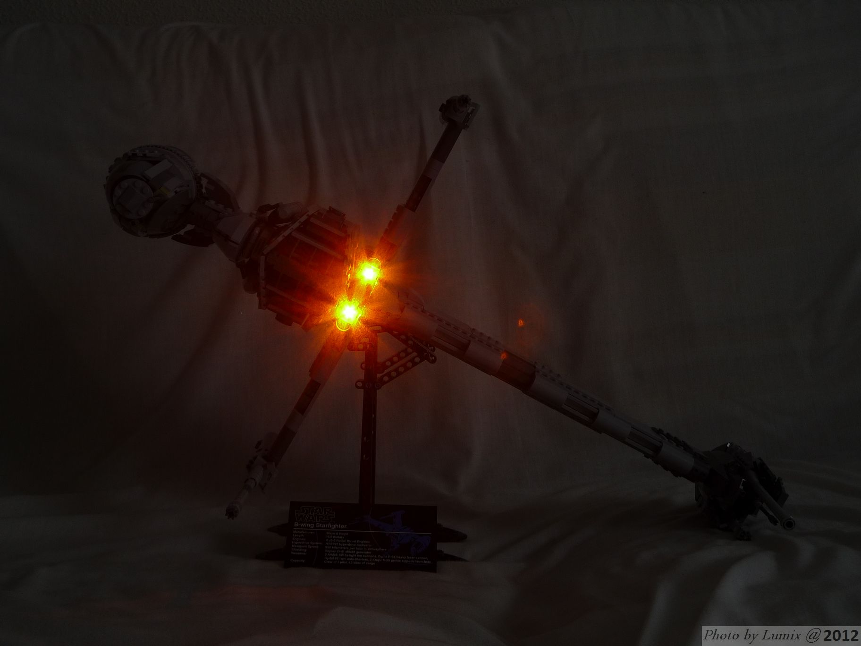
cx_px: 430
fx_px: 1194
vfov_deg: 30.3
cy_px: 323
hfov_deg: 39.7
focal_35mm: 48
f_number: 3.5
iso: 80
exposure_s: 1
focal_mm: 10.2
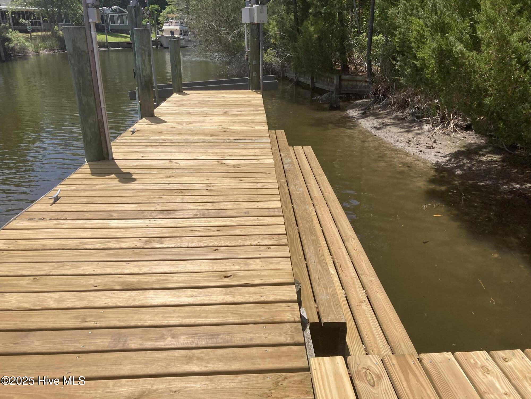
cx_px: 266
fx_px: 430
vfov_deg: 49.7
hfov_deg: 63.4
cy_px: 200
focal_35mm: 28
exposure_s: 1/3040
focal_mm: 3.99
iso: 20
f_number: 1.8
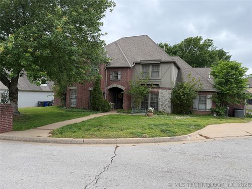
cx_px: 126
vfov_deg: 56.8
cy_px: 94
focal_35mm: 24
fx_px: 175
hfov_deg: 71.6
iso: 100
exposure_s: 1/2110
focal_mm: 6.76
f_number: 1.78
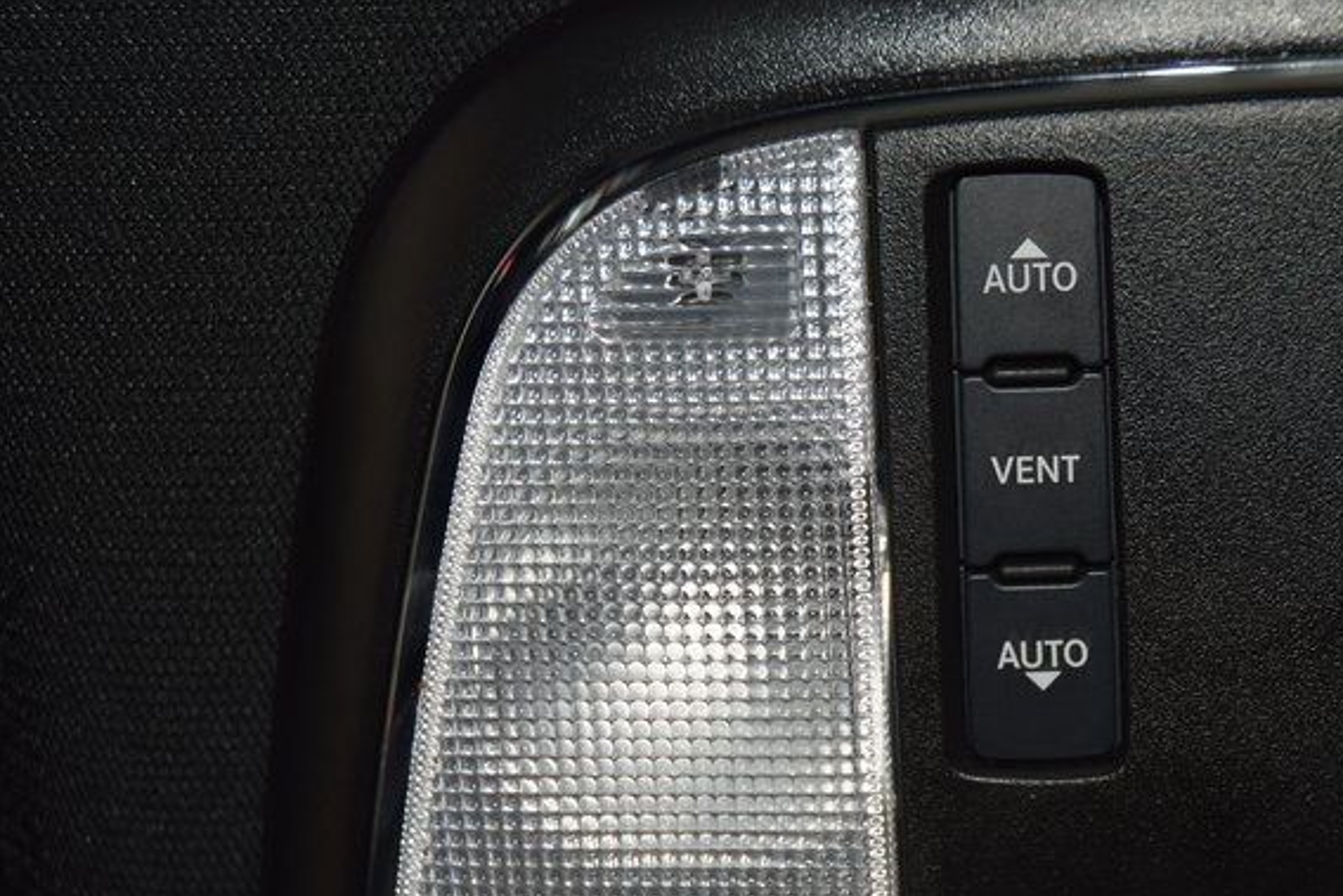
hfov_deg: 21.9
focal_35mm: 92
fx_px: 3433
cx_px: 1017
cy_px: 502
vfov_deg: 14.9
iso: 320
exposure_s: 1/20
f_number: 4
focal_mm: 34
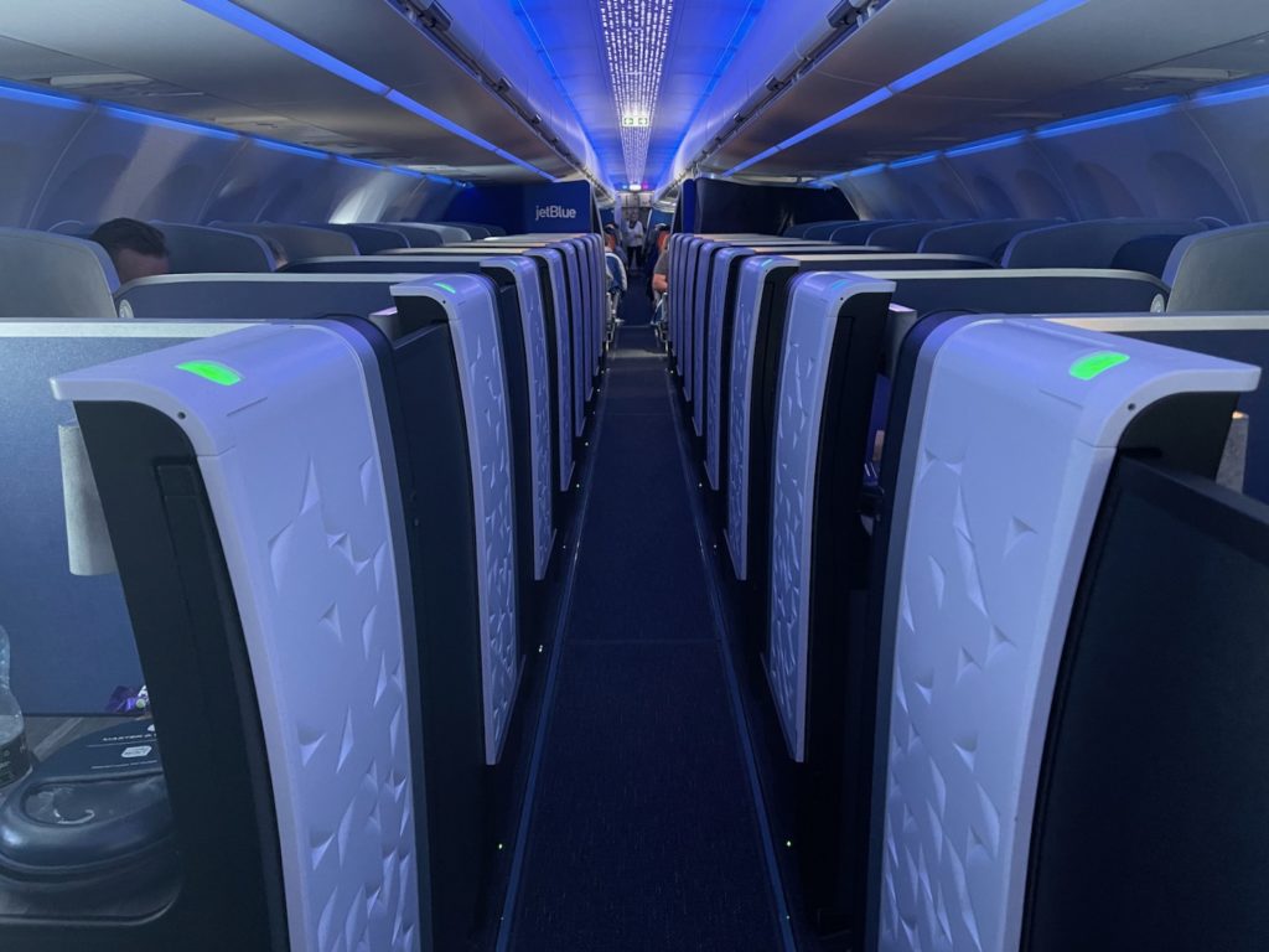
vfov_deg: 53.1
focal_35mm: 26
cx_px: 634
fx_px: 953
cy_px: 476
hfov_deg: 67.3
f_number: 1.6
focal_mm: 5.1
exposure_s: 1/28
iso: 640
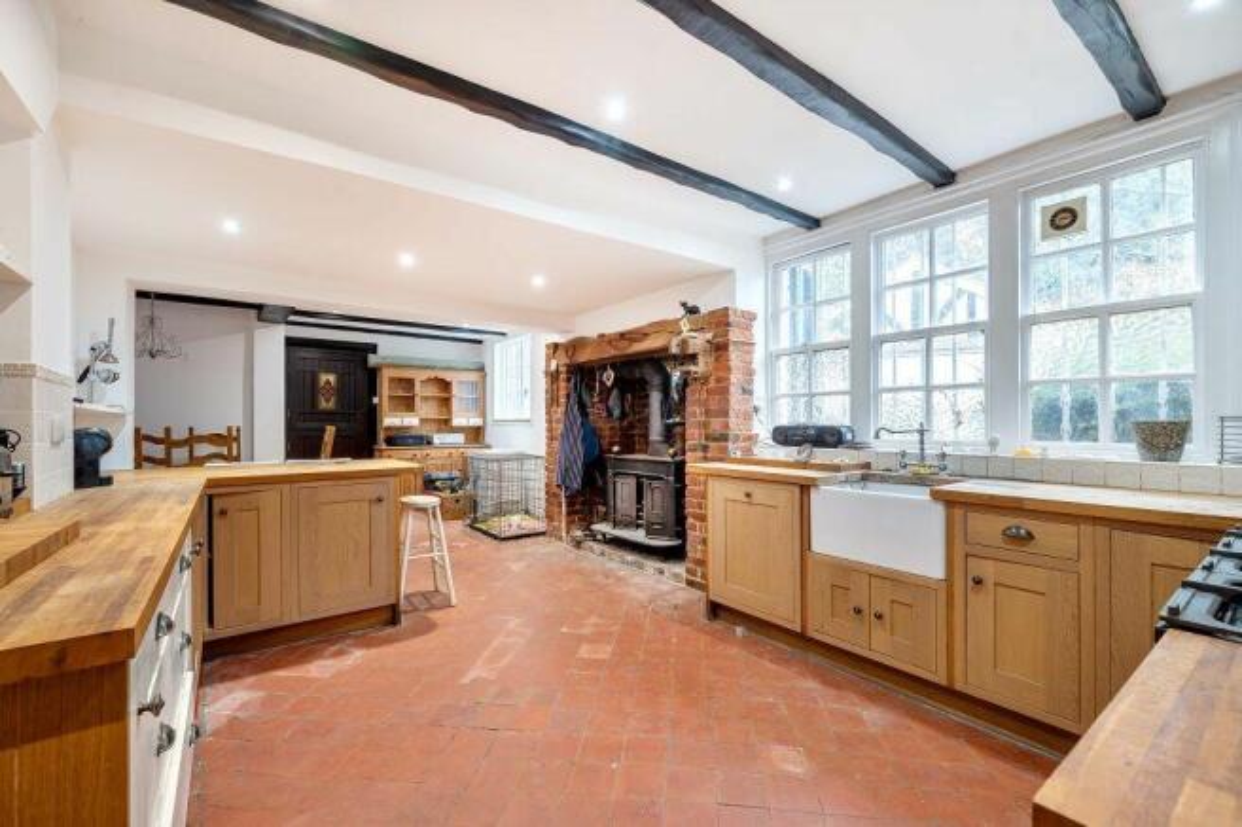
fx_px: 483
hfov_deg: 104.3
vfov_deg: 81.2
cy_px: 414
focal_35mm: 14
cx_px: 621
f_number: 8
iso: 100
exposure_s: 1/3
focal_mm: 14
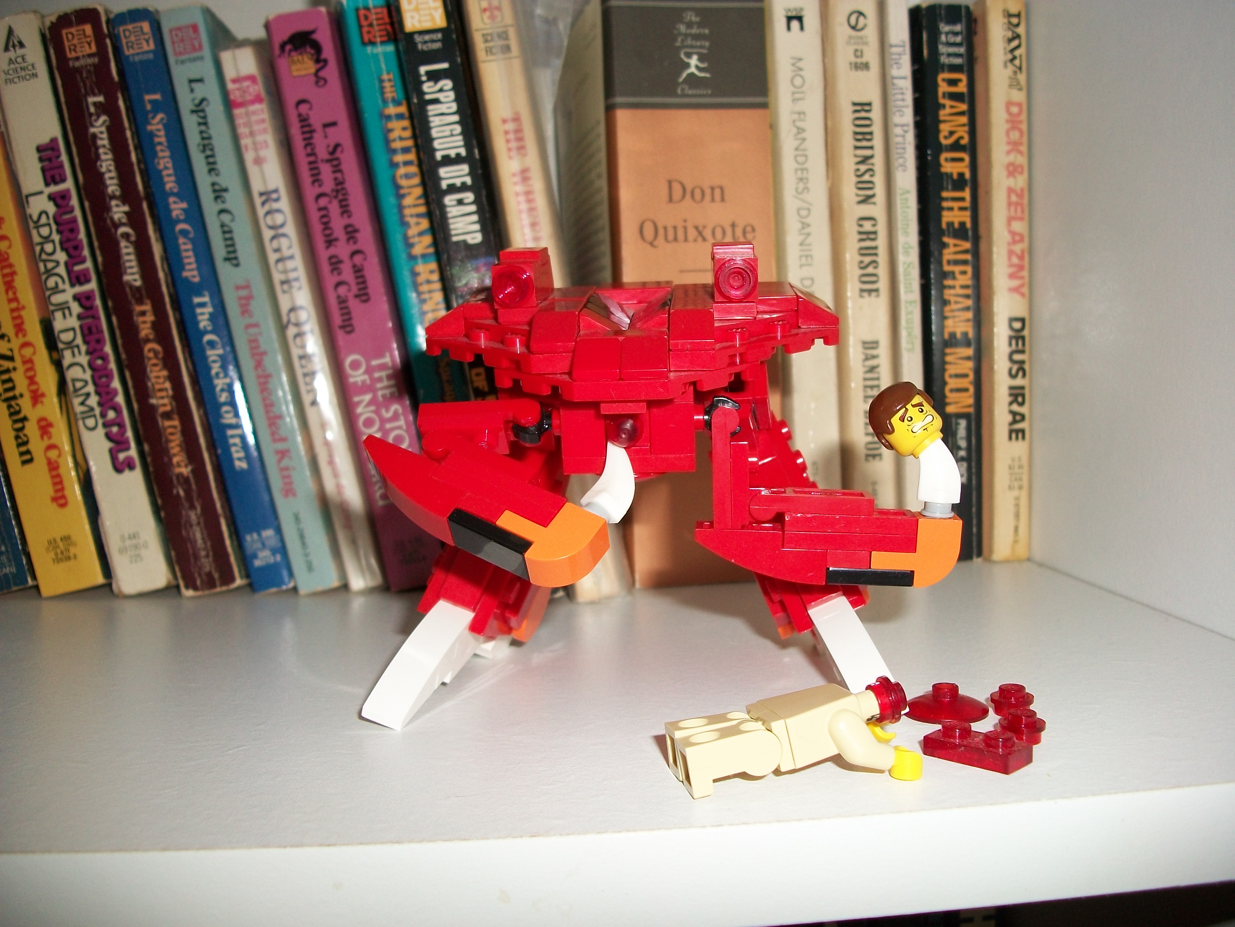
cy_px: 464
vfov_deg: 44.2
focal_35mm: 32
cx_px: 618
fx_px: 1142
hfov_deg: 56.8
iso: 80
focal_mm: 5.7
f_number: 2.9
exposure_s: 1/60
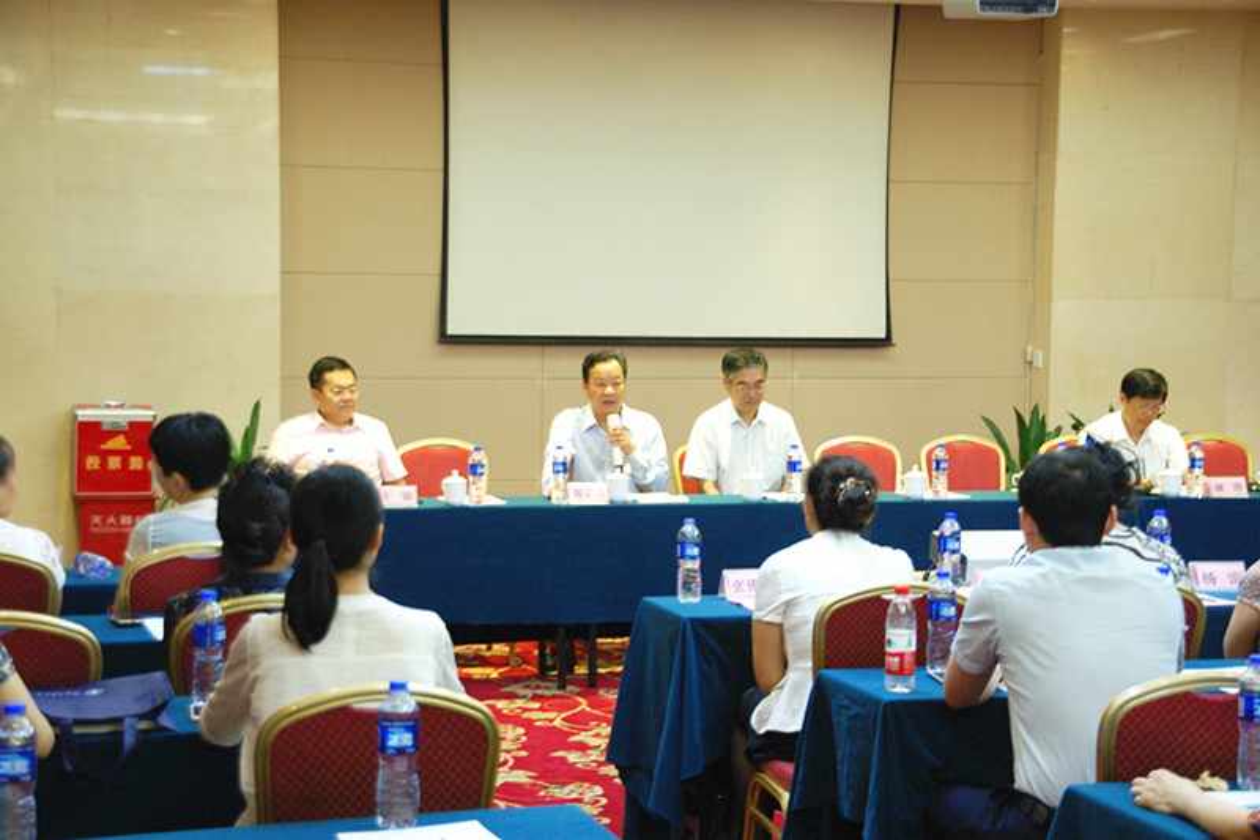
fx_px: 2414
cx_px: 630
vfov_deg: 19.7
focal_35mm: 69
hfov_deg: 29.2
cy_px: 420
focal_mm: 46
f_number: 5
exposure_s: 1/30
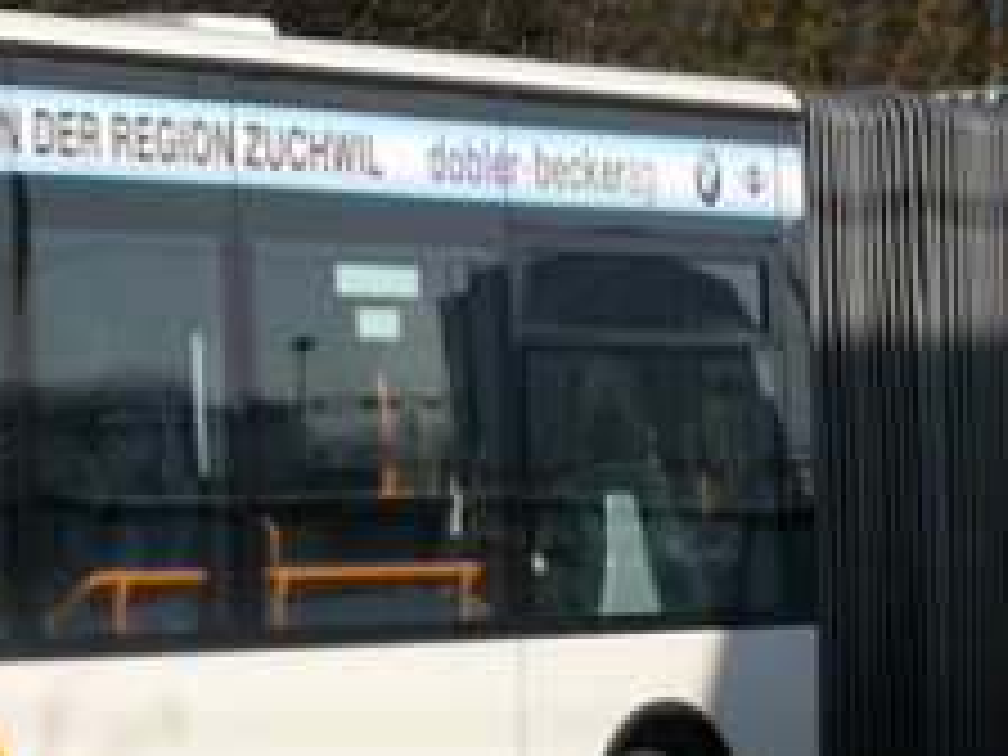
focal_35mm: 268
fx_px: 7804
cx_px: -630
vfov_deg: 5.5
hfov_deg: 7.2
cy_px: 396
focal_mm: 25
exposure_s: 1/400
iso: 160
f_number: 9
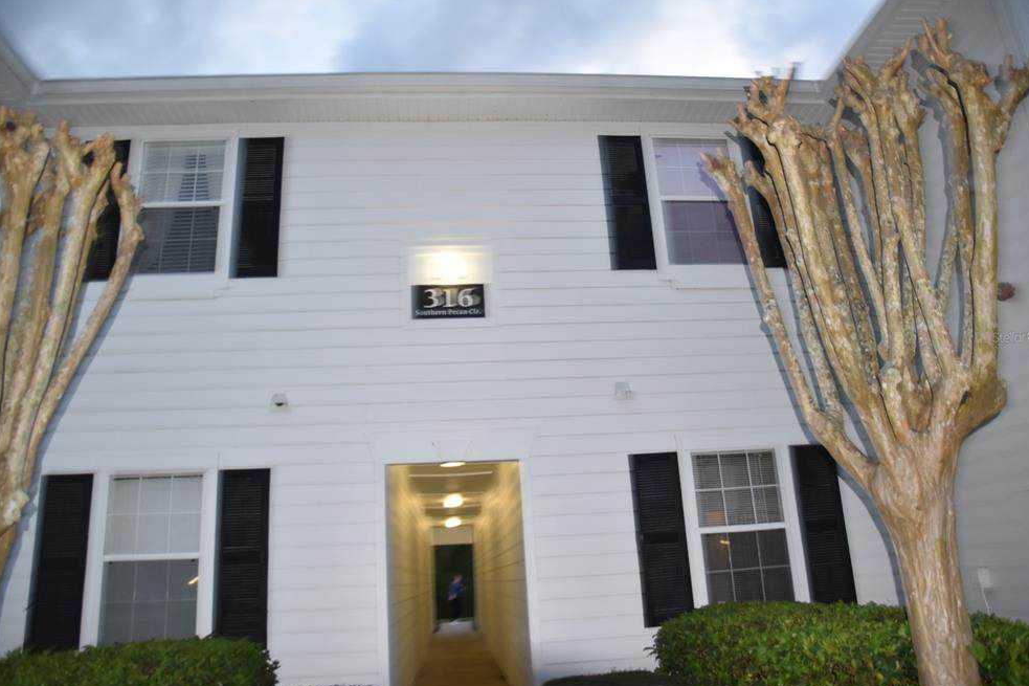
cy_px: 337
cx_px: 516
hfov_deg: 71.5
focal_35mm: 25
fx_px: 714
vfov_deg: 51.3
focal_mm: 16
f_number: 3.5
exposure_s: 1/60
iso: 1000
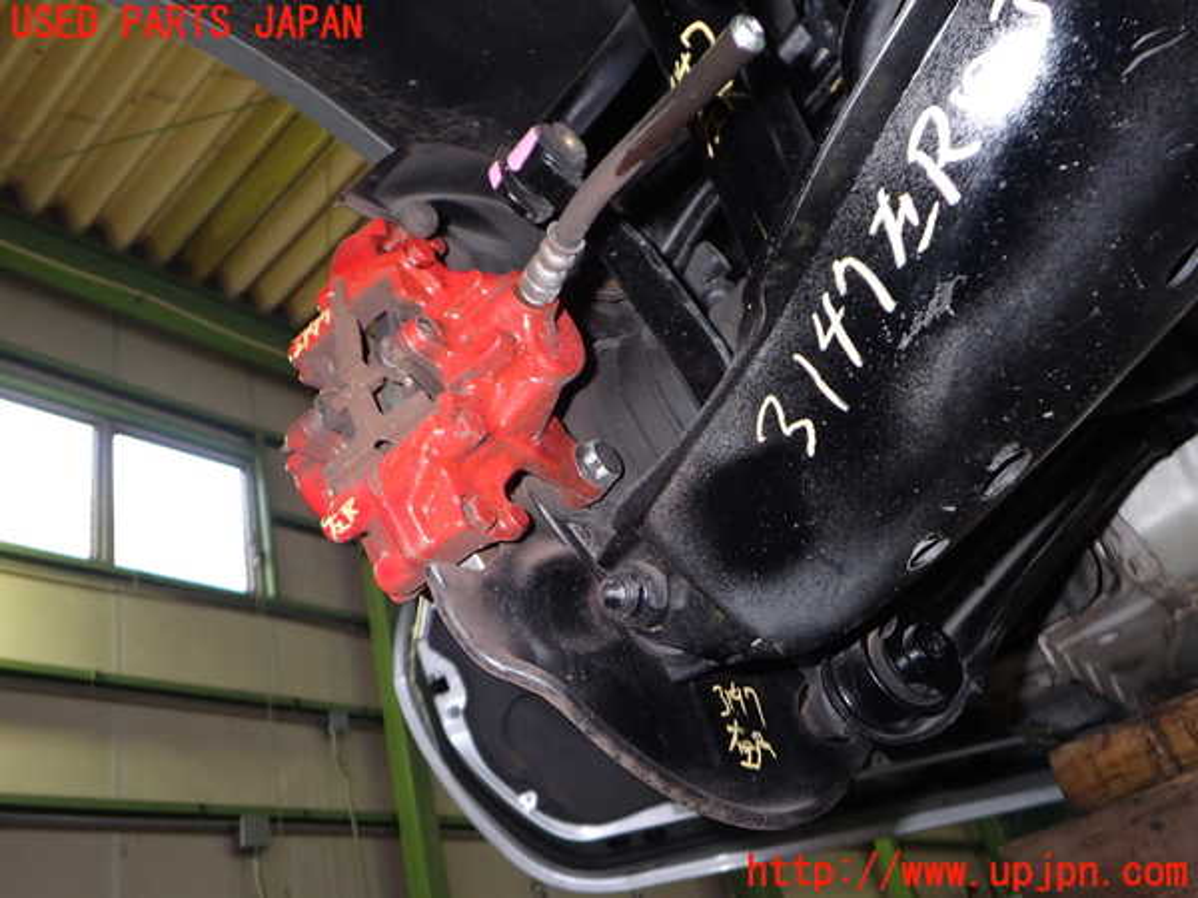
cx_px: 599
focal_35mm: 30
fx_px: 1038
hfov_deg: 60.0
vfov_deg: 46.8
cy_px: 449
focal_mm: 5.4
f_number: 2.3
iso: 200
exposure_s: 1/30
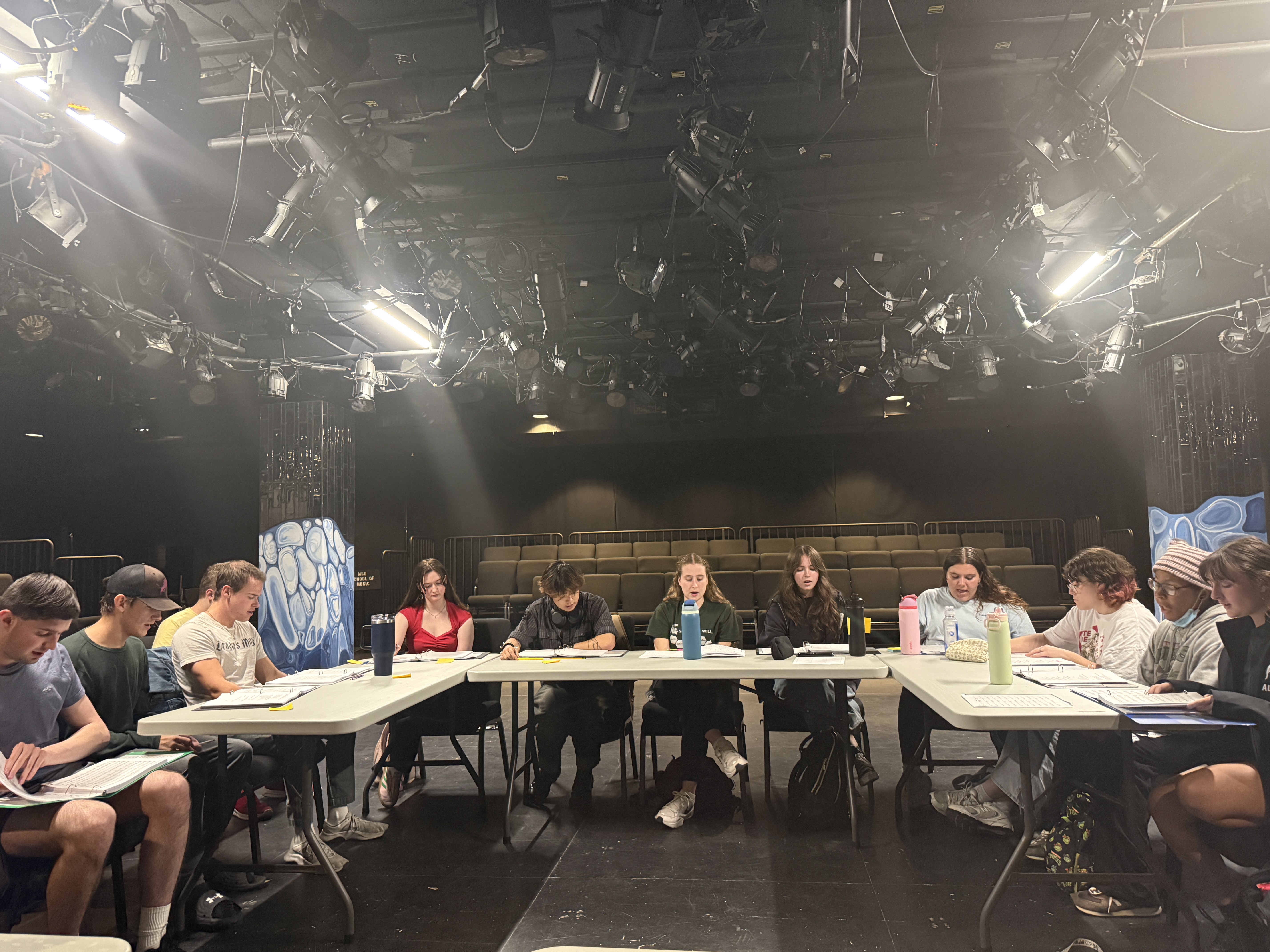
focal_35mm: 24
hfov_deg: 71.6
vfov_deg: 56.8
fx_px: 881
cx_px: 635
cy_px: 476
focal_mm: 6.76
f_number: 1.78
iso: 800
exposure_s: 1/42
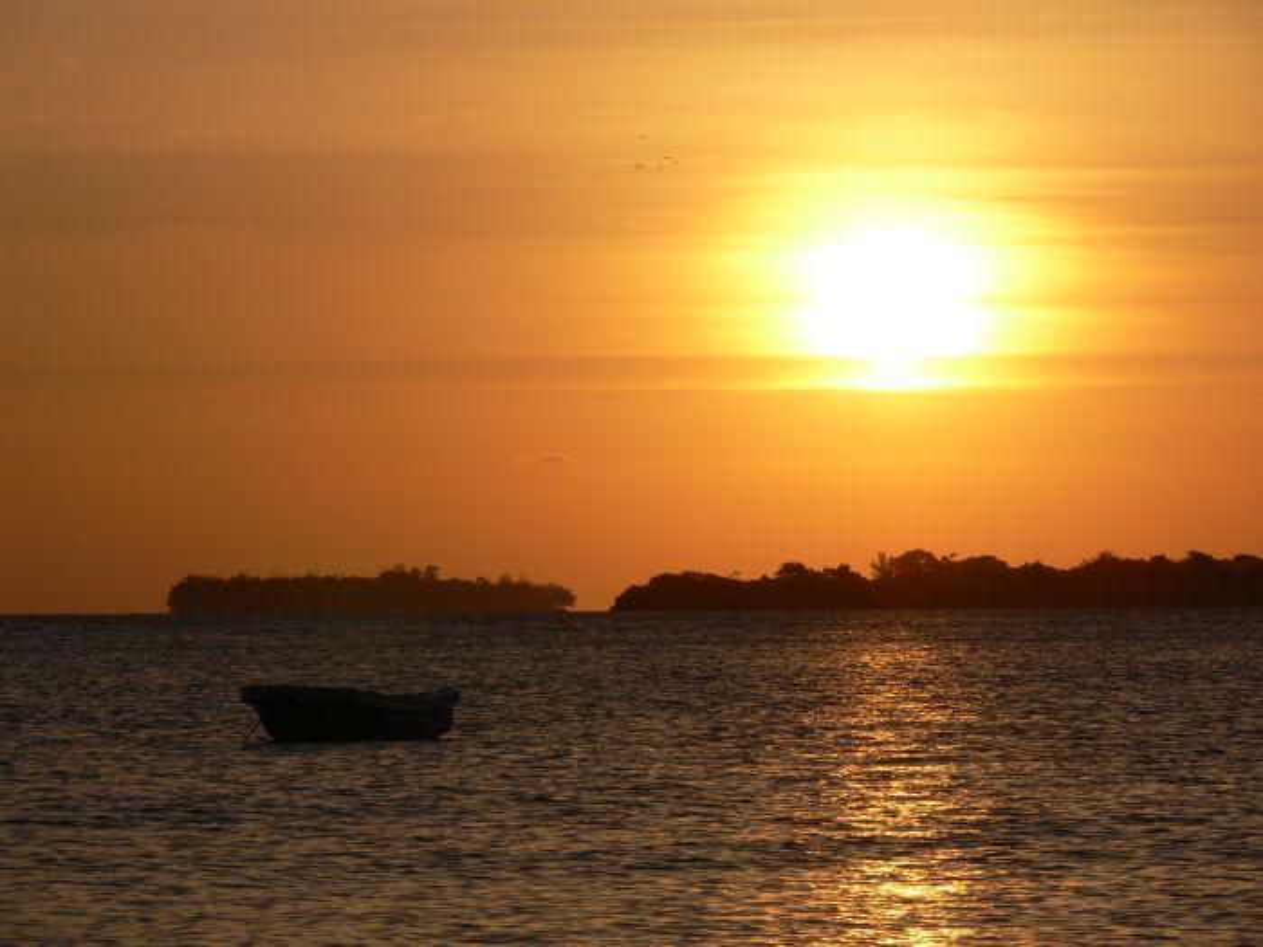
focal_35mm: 232
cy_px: 474
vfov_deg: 6.4
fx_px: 8465
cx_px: 632
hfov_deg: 8.5
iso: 100
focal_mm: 49
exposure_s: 1/250
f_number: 7.1
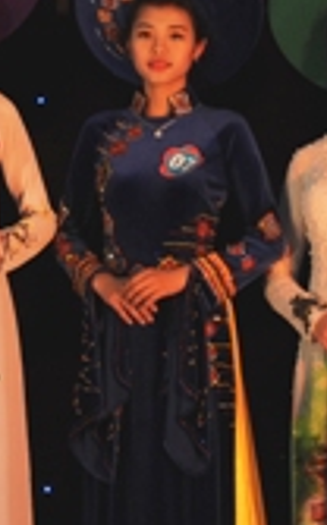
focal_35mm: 312
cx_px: -83
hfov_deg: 4.2
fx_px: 4460
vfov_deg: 6.7
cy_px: 9
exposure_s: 1/60
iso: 500
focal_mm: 85
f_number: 5.6
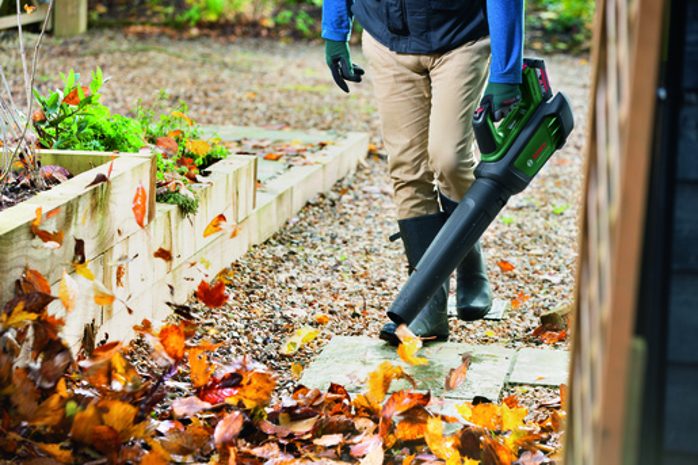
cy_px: 232
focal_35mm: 130
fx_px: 2520
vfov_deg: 10.5
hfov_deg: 15.8
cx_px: 349
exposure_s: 1/125
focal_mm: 130
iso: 400
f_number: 4.5
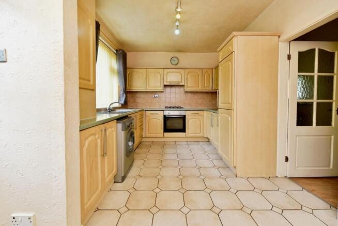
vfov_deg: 81.3
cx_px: 169
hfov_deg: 104.2
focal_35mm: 14
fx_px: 132
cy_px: 113
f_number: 4.8
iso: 400
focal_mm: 14
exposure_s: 1/90
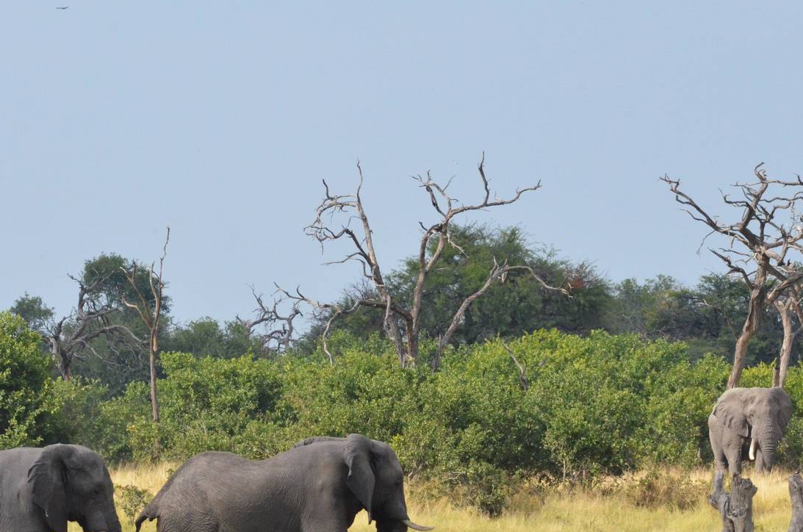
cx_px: 312
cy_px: 360
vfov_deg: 2.7
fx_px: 11241
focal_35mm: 505
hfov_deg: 4.1
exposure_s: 1/2500
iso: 2500
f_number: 13
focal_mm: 230
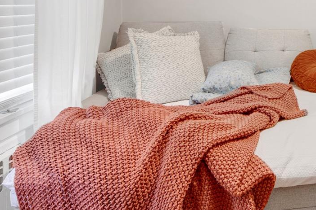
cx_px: 402
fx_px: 307
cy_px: 22
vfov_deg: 35.7
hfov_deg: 36.9
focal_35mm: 35
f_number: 8
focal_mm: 8
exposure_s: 1.3
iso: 100
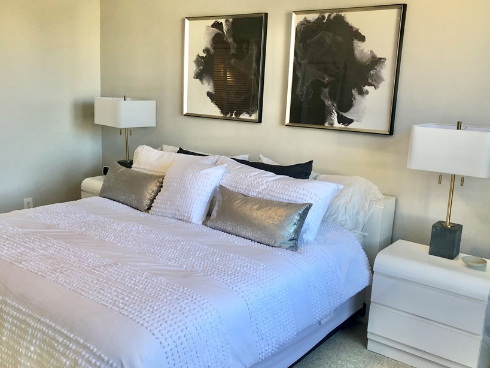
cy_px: 198
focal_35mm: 35
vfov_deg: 40.7
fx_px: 495
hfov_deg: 52.6
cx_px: 227
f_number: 1.8
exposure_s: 1/30
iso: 25
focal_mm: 3.99
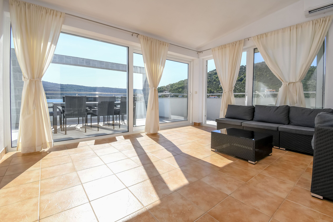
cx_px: 166
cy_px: 111
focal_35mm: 15
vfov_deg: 77.3
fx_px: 139
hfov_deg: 100.4
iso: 160
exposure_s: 1/160
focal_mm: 10
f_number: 10
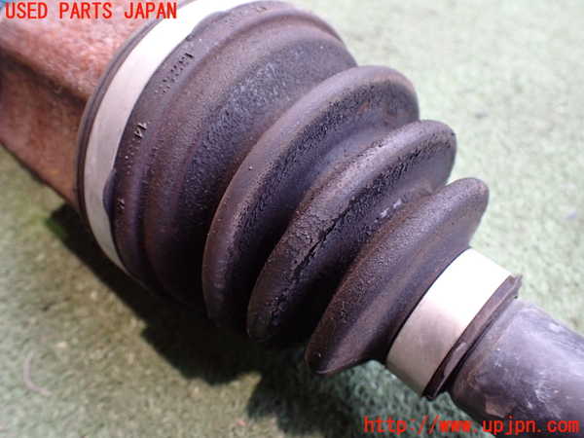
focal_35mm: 30
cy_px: 219
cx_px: 292
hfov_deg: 60.0
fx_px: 506
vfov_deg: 46.8
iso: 800
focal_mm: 5.4
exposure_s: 1/40
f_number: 2.3
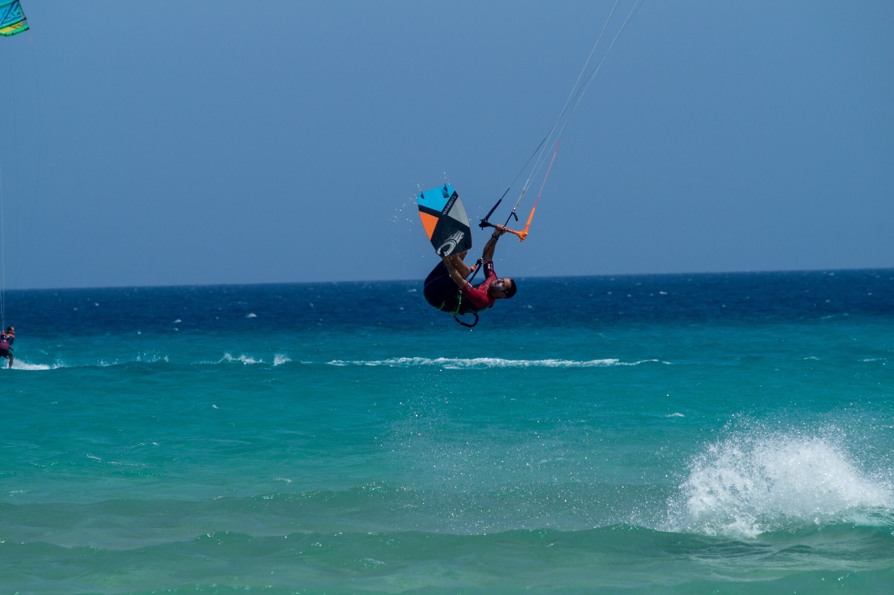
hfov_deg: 6.9
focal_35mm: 300
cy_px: 298
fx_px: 7447
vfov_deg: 4.6
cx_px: 447
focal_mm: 200
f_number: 5
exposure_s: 1/1250
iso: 100
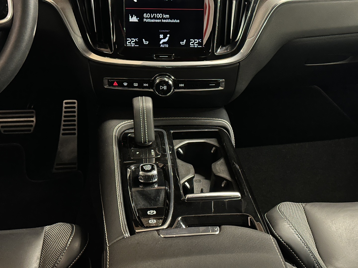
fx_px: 496
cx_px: 179
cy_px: 134
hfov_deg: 39.7
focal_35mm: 48
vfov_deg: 30.3
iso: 1600
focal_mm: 6.86
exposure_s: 1/30
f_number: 1.78
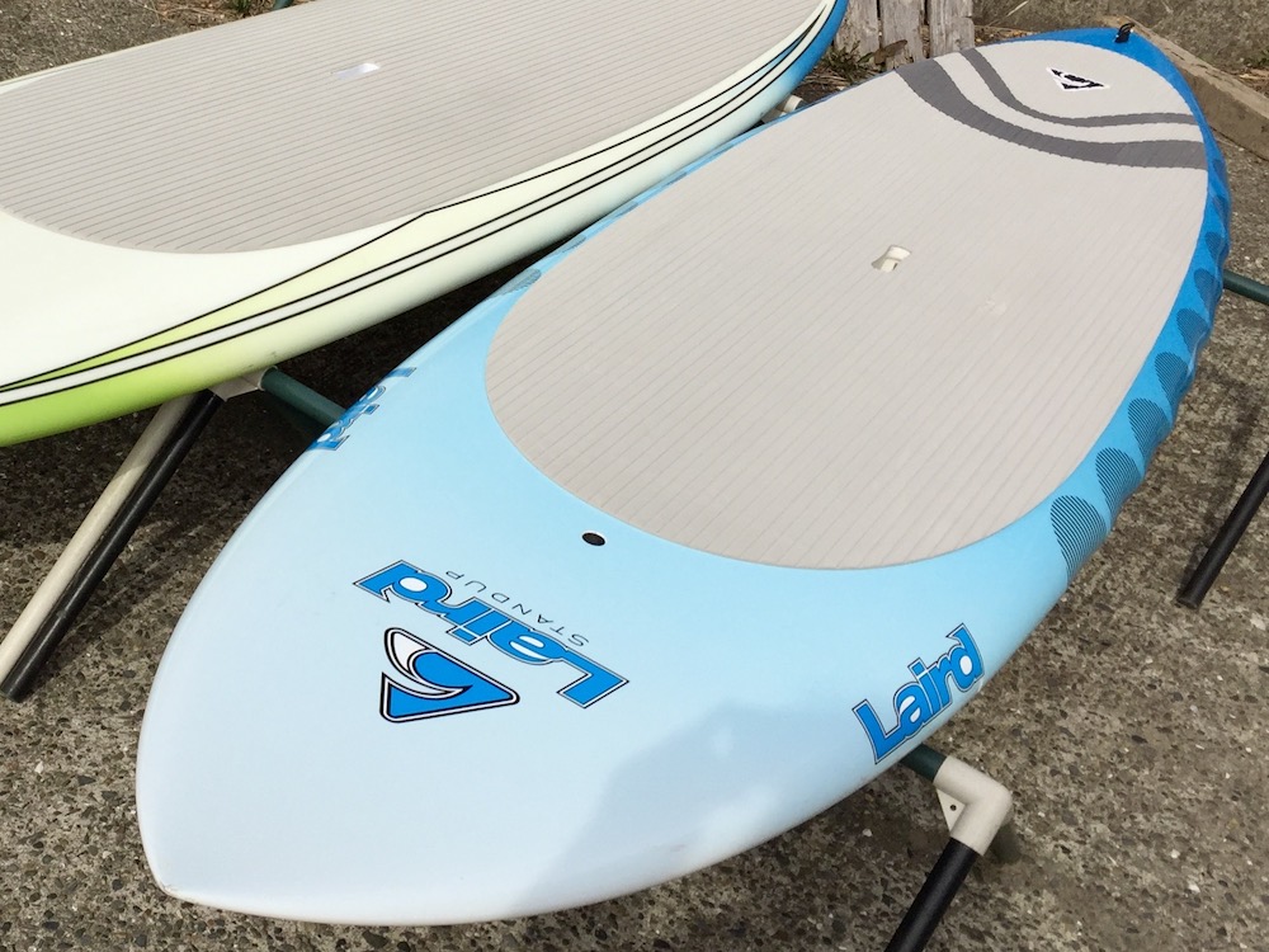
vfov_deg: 48.2
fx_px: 1063
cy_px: 476
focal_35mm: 29
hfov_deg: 61.7
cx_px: 634
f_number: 2.2
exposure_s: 1/2326
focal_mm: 4.15
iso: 32
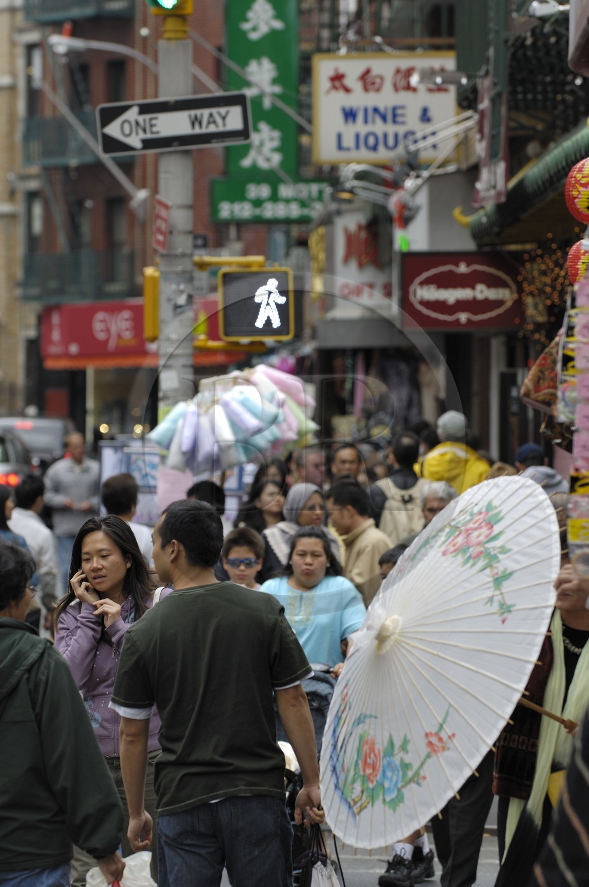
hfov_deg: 7.0
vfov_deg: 10.6
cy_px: 444
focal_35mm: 195
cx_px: 294
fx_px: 4800
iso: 100
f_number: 4
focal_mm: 130
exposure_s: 1/200
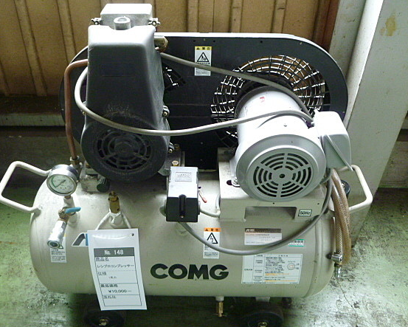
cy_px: 171
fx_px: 423
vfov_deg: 42.3
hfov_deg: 51.4
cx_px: 182
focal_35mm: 35
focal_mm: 5.5
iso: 320
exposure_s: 1/30
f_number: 3.1
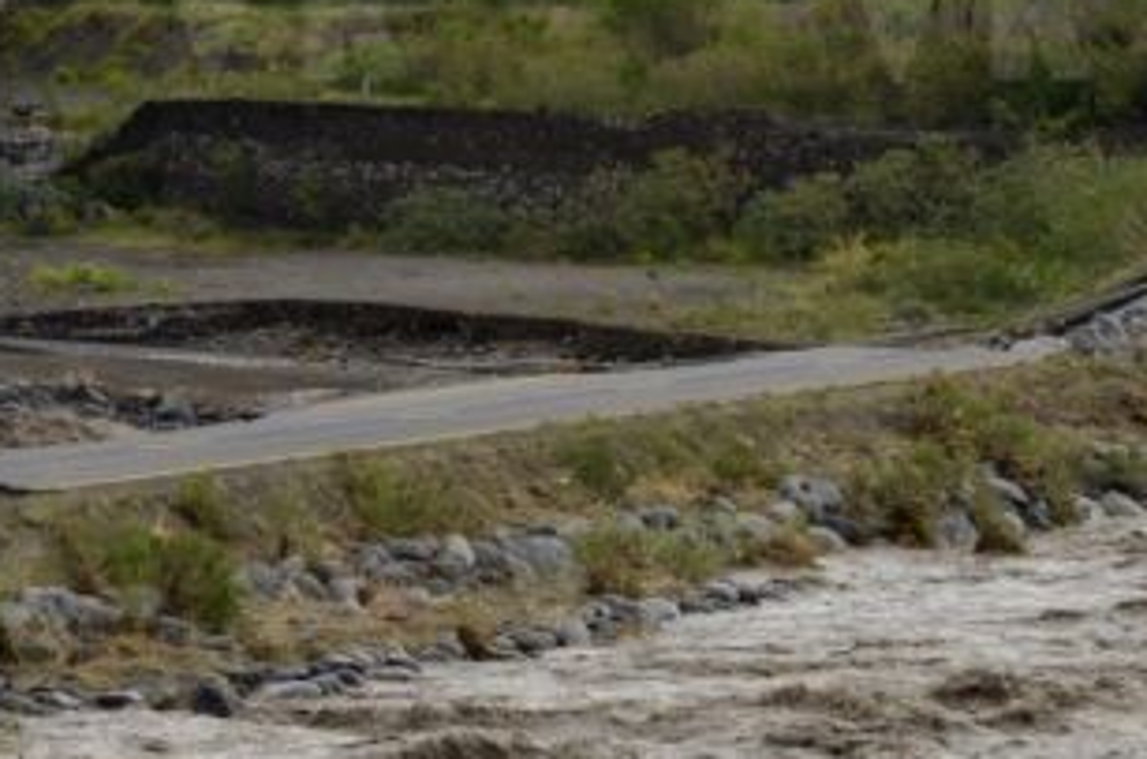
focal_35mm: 274
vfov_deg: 5.0
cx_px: 616
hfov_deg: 7.5
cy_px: 135
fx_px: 8707
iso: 200
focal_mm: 70
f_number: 9
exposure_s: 1/100
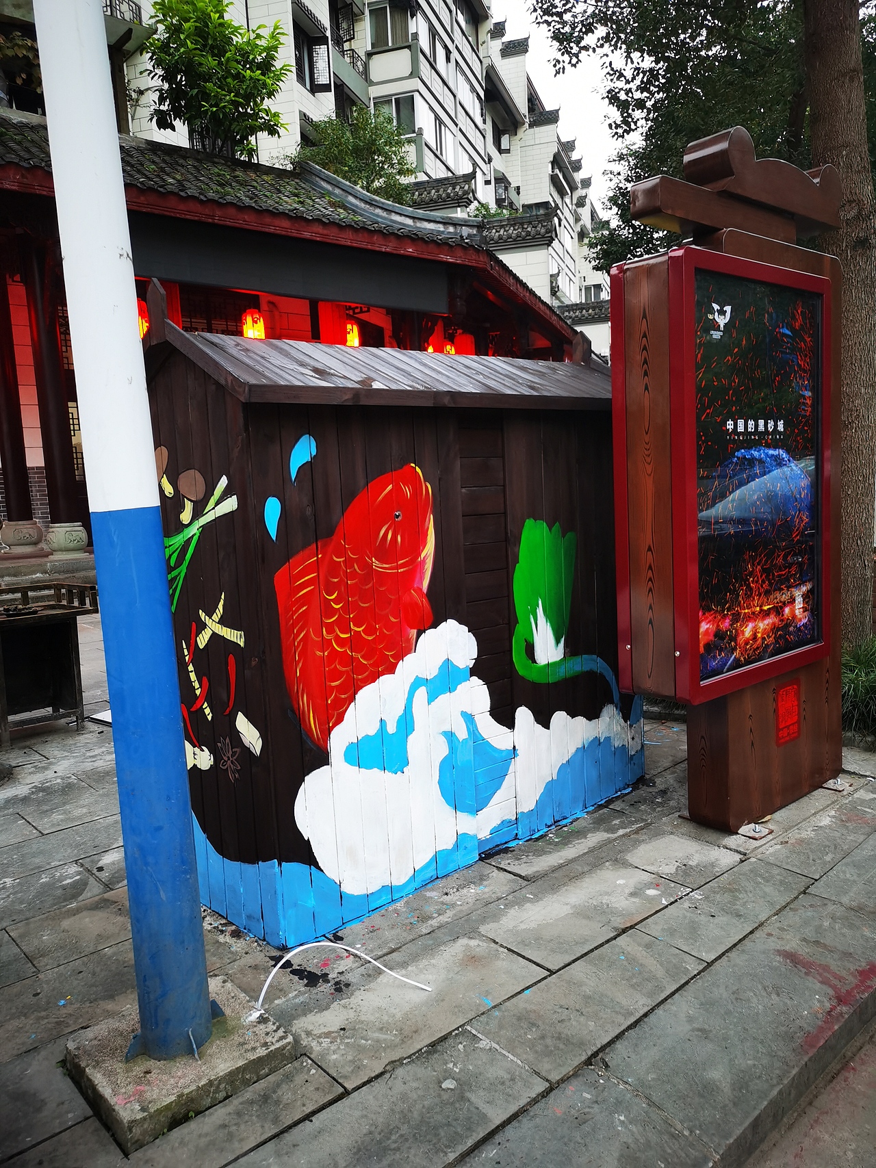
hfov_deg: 51.3
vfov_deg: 65.3
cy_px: 584
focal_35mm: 27
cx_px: 438
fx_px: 911
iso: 160
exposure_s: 1/50
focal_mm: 5.58
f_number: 1.8
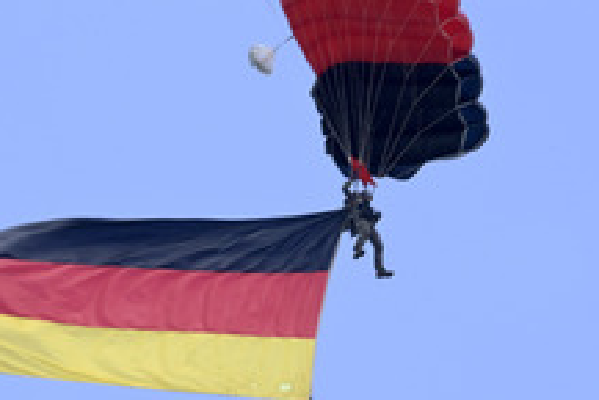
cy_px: 163
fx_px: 7942
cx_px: 156
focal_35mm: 477
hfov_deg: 4.3
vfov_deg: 2.9
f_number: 16
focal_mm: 230
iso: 400
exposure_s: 1/250
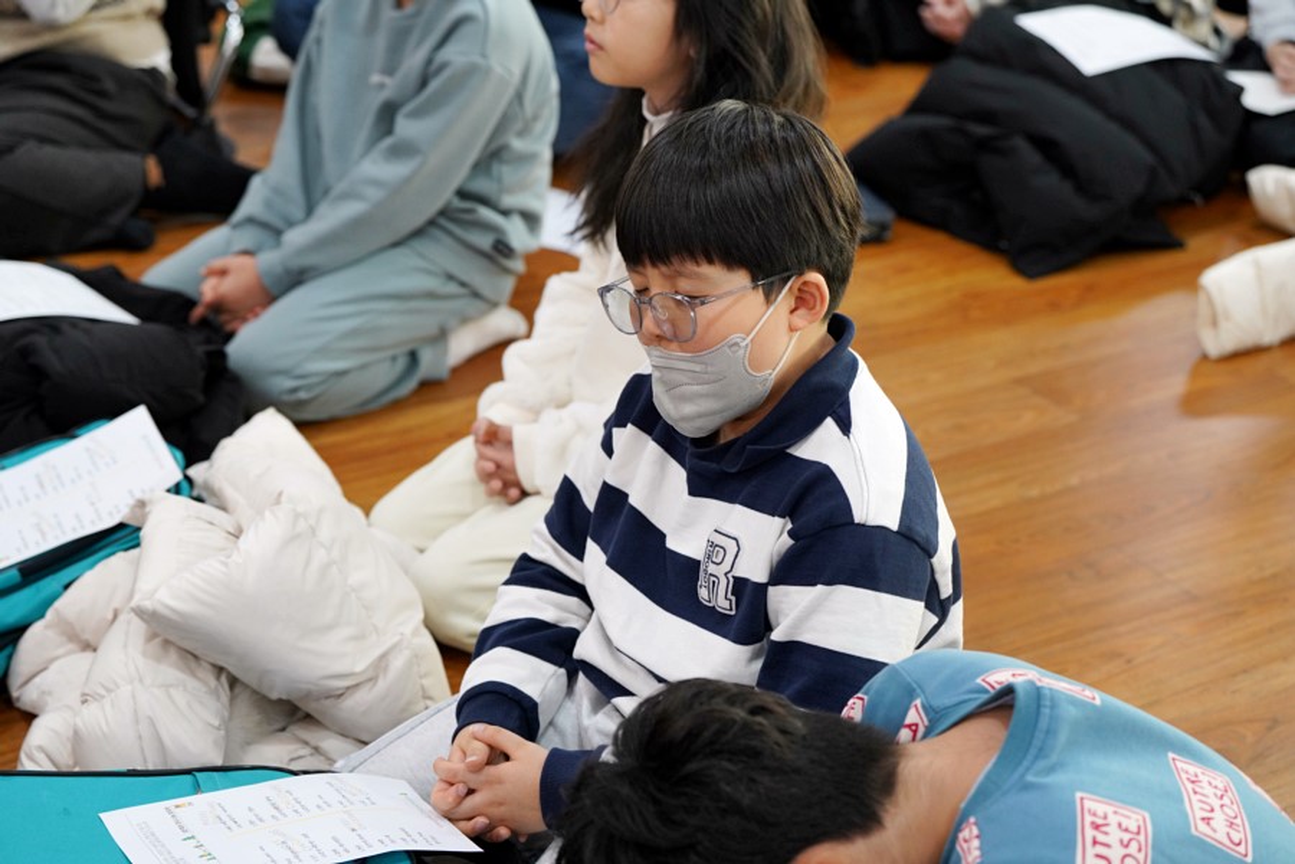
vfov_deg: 19.5
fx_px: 2518
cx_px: 648
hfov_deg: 28.8
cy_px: 432
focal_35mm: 70
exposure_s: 1/160
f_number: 4
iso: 1250
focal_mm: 70
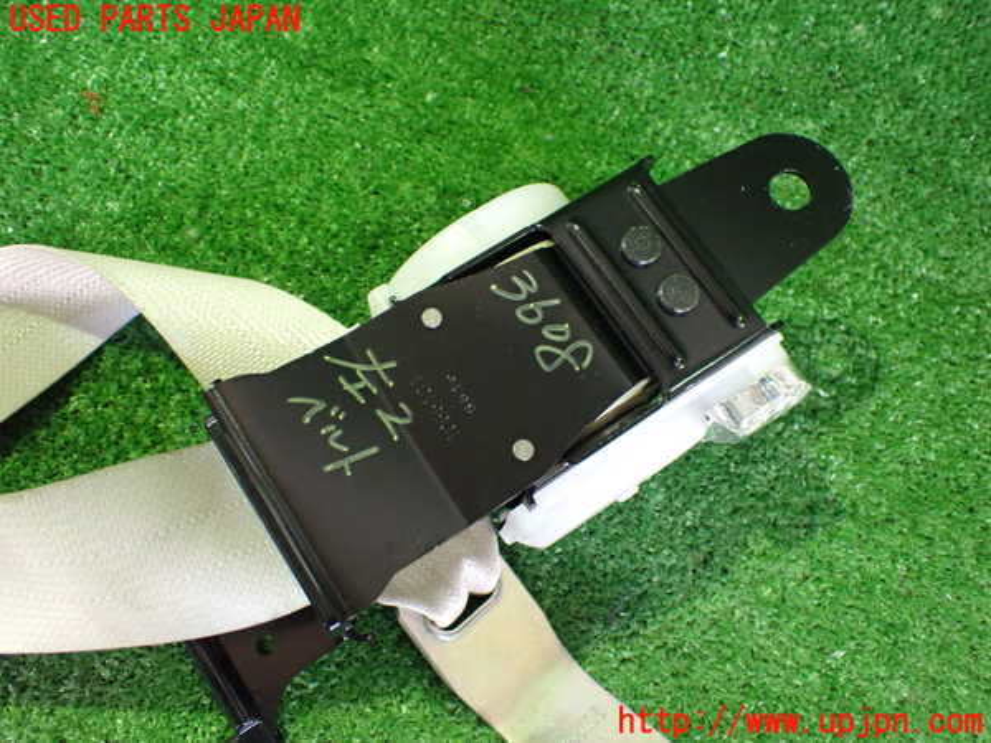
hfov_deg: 60.0
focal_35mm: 30
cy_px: 372
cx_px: 496
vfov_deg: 46.8
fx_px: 859
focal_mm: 5.4
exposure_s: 1/30
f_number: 2.3
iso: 1000
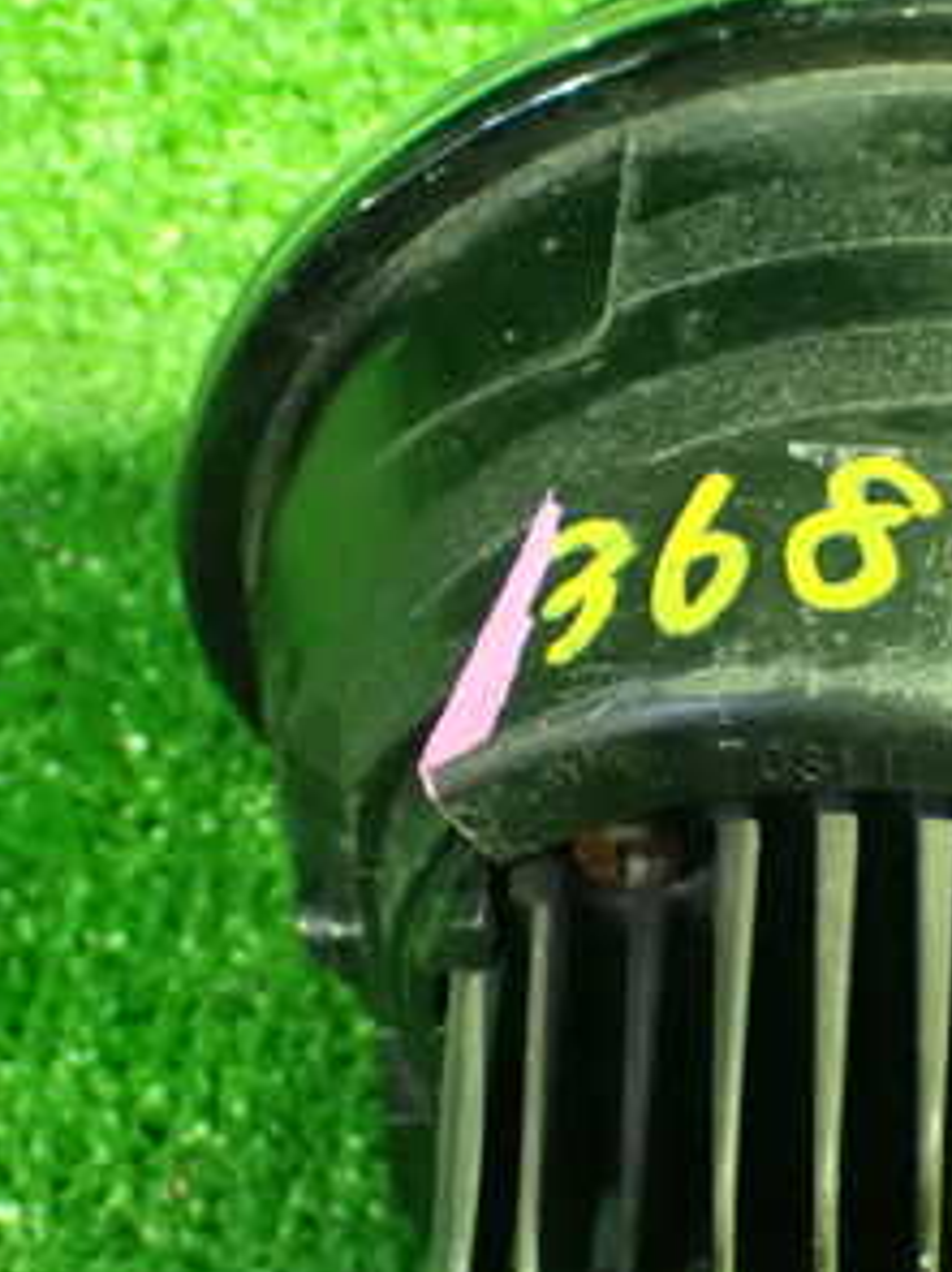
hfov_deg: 13.3
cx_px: 874
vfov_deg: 17.9
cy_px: 755
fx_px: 4037
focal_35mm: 110
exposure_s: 1/13
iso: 1600
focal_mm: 9.65
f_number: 3.3
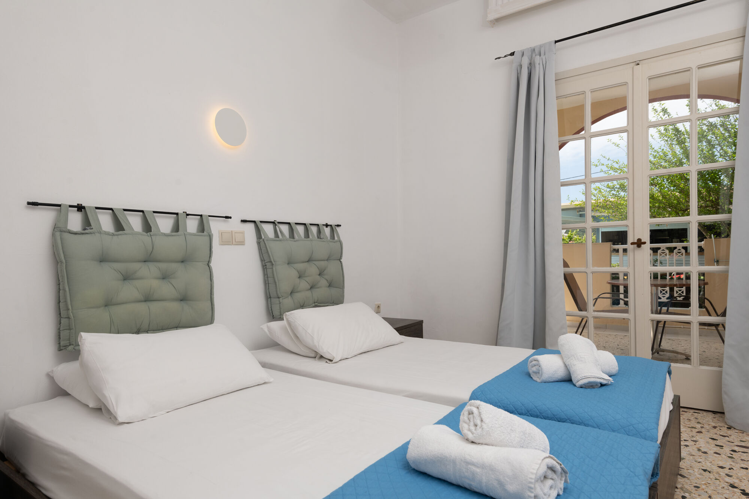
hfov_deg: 84.0
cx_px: 374
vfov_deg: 61.9
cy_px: 250
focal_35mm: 20
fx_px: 416
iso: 125
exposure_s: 1/200
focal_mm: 20
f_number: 10
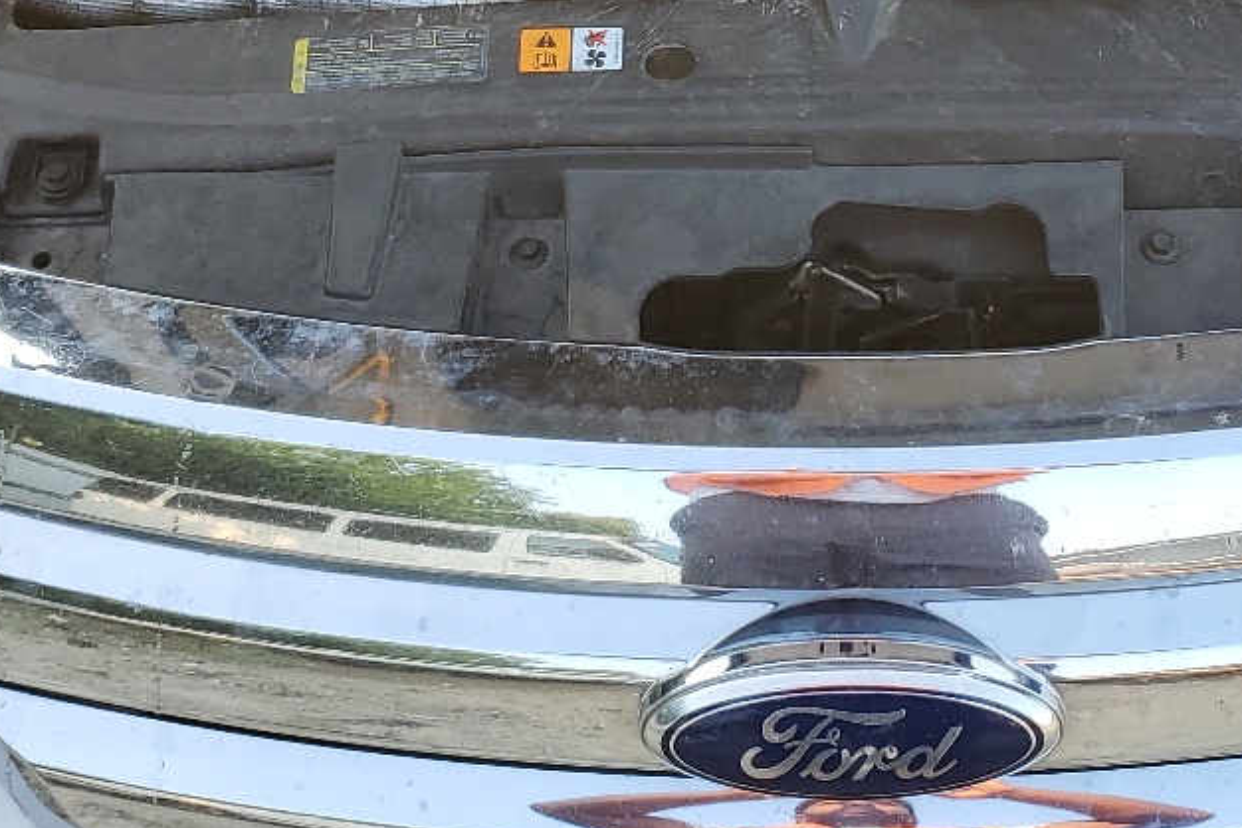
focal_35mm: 69
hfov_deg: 29.1
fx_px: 2380
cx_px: 812
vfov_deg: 19.2
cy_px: -2
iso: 50
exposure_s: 1/345
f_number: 1.5
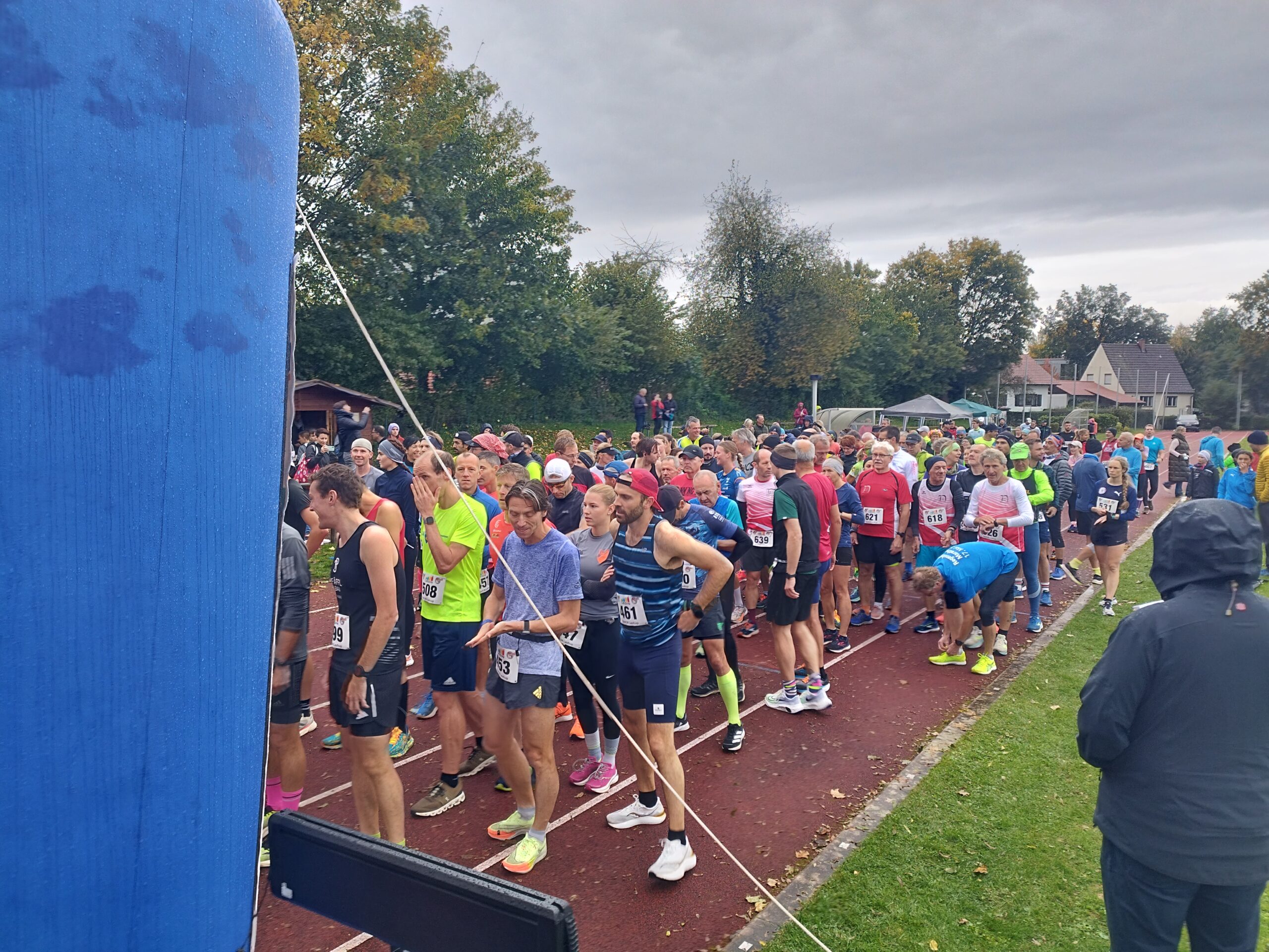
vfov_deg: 56.8
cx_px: 634
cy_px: 476
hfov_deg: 71.6
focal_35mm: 24
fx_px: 880
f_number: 1.89
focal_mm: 5.89
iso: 60
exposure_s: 1/50
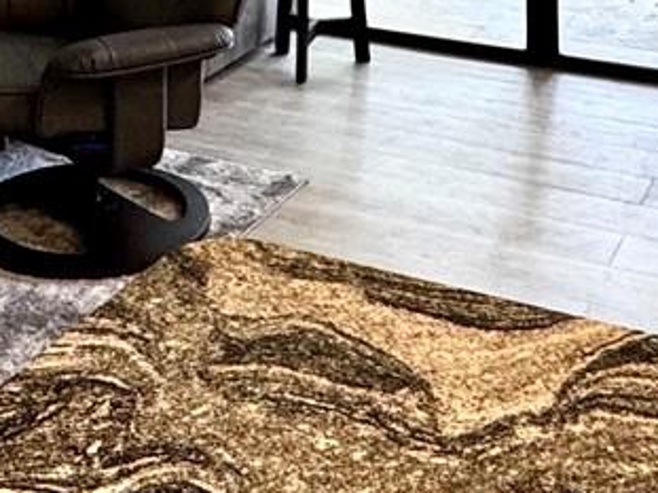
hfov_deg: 26.9
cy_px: -375
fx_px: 1368
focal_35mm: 72
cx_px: 214
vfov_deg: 17.1
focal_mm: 2.22
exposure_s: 1/120
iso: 125
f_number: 2.2
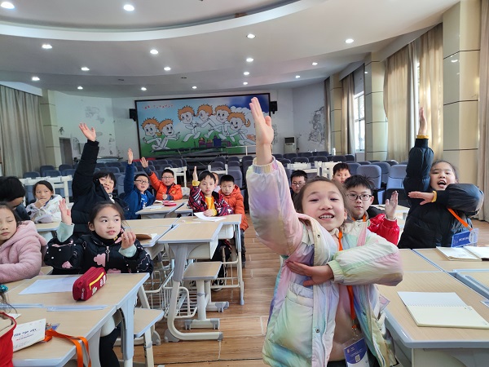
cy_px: 184
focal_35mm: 24
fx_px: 339
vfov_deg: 56.8
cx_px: 244
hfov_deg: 71.6
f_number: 1.69
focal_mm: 6.72
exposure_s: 1/100
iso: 147
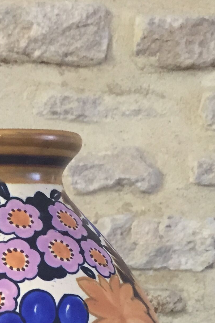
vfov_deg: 23.0
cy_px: 387
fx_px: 726
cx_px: -21
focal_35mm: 81
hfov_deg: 16.4
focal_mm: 4.15
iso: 250
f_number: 2.2
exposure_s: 1/33
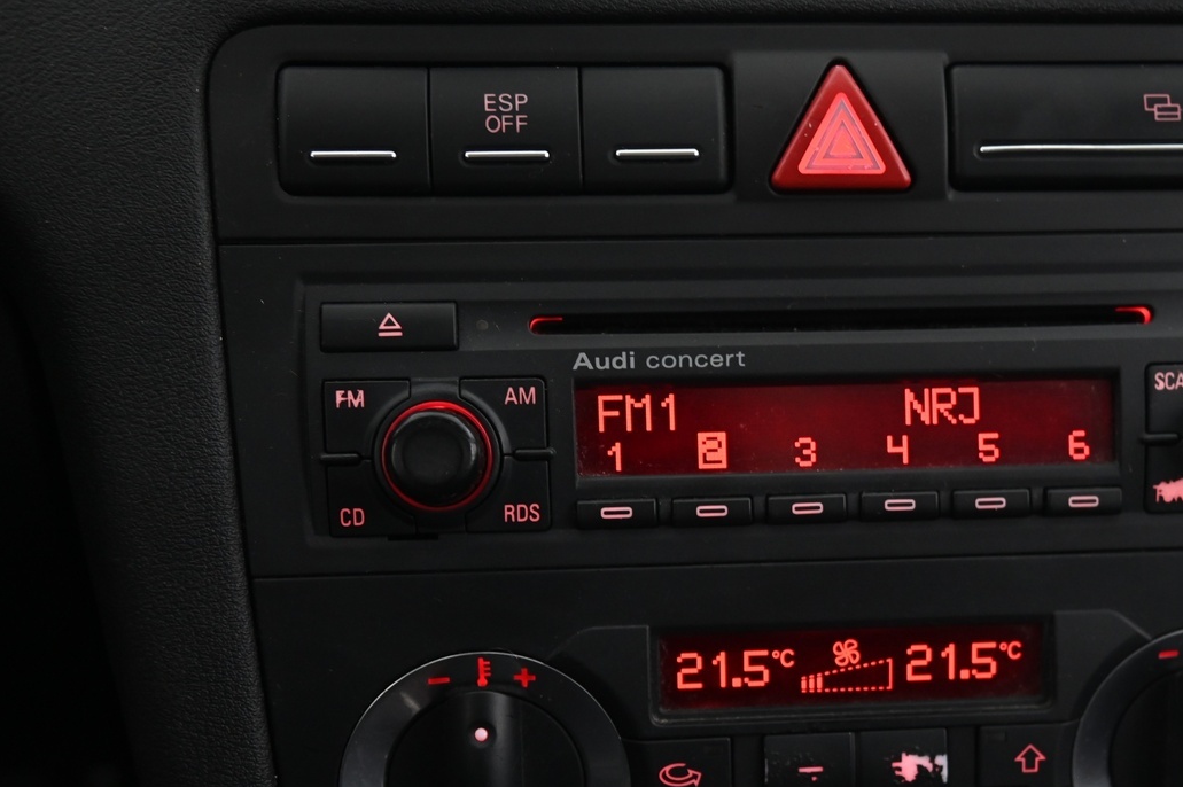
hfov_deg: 31.6
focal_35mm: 63
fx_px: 2069
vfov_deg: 21.4
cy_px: 594
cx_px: 819
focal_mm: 40
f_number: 4
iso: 2000
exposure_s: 1/15
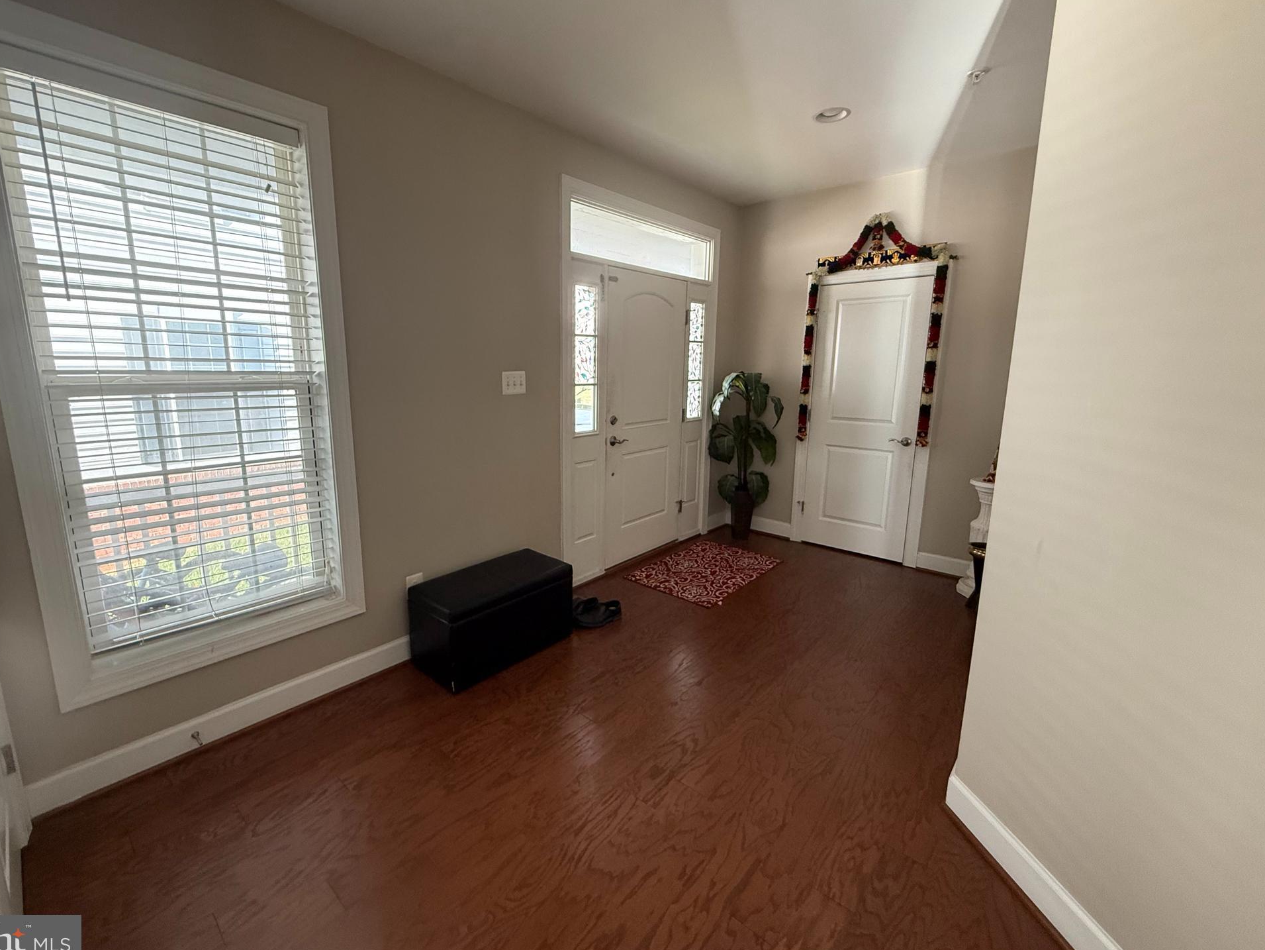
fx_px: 548
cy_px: 460
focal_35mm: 15
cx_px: 594
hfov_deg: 98.0
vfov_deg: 81.7
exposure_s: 1/99
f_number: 2.2
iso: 320
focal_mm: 2.22
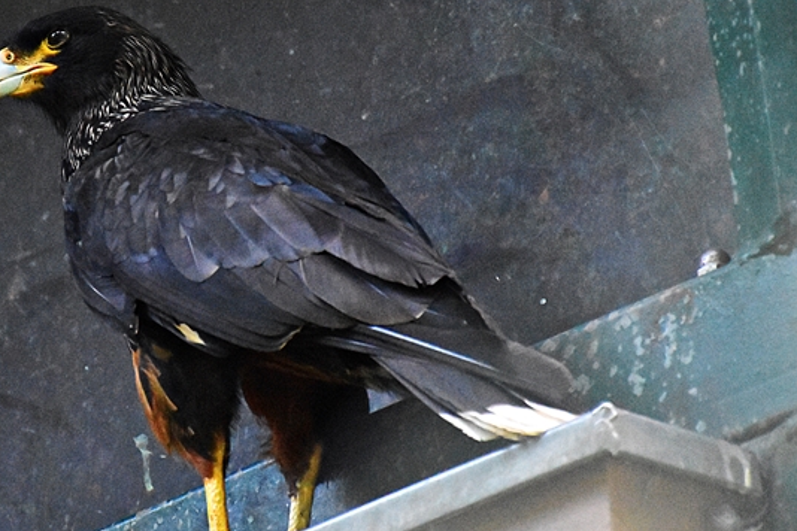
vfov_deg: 3.4
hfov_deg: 5.1
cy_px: 205
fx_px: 8921
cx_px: 184
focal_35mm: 403
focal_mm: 140
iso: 12800
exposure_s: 1/500
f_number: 5.6
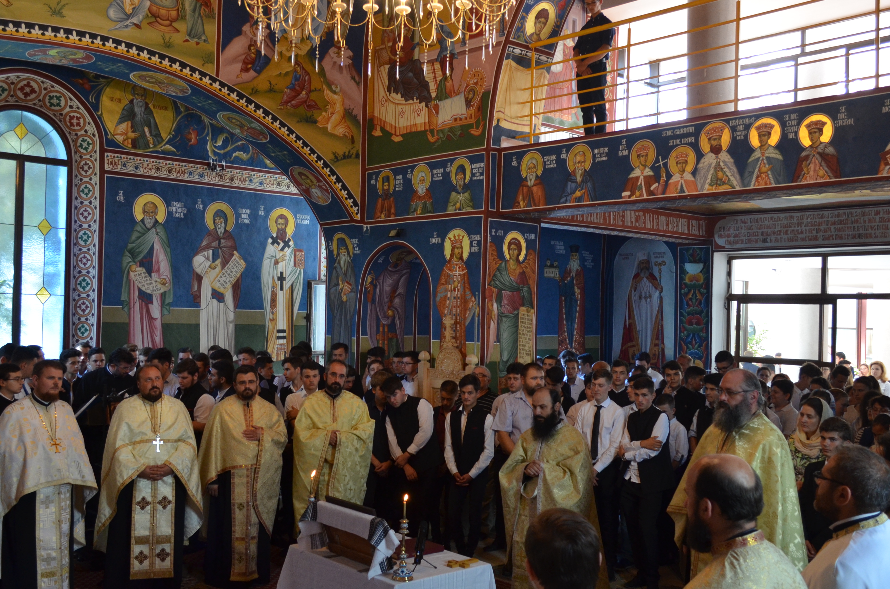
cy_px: 302
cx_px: 419
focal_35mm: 36
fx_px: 888
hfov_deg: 53.2
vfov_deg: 36.7
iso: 640
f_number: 4
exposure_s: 1/60
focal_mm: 18
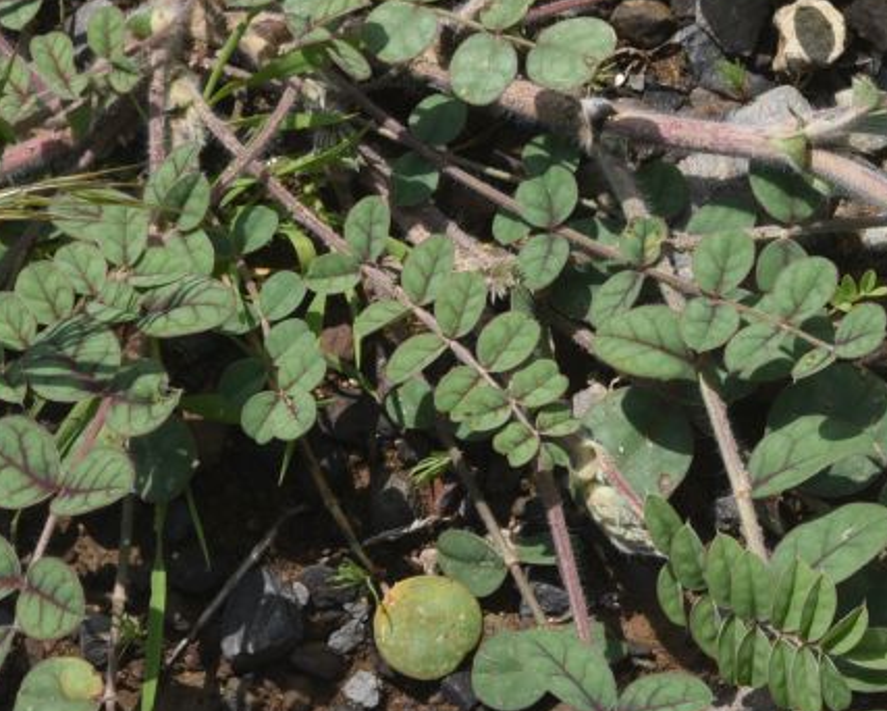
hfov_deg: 11.7
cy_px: 76
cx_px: 1122
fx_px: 4202
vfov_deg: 9.6
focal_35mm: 160
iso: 200
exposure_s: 1/125
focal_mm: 56
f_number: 18
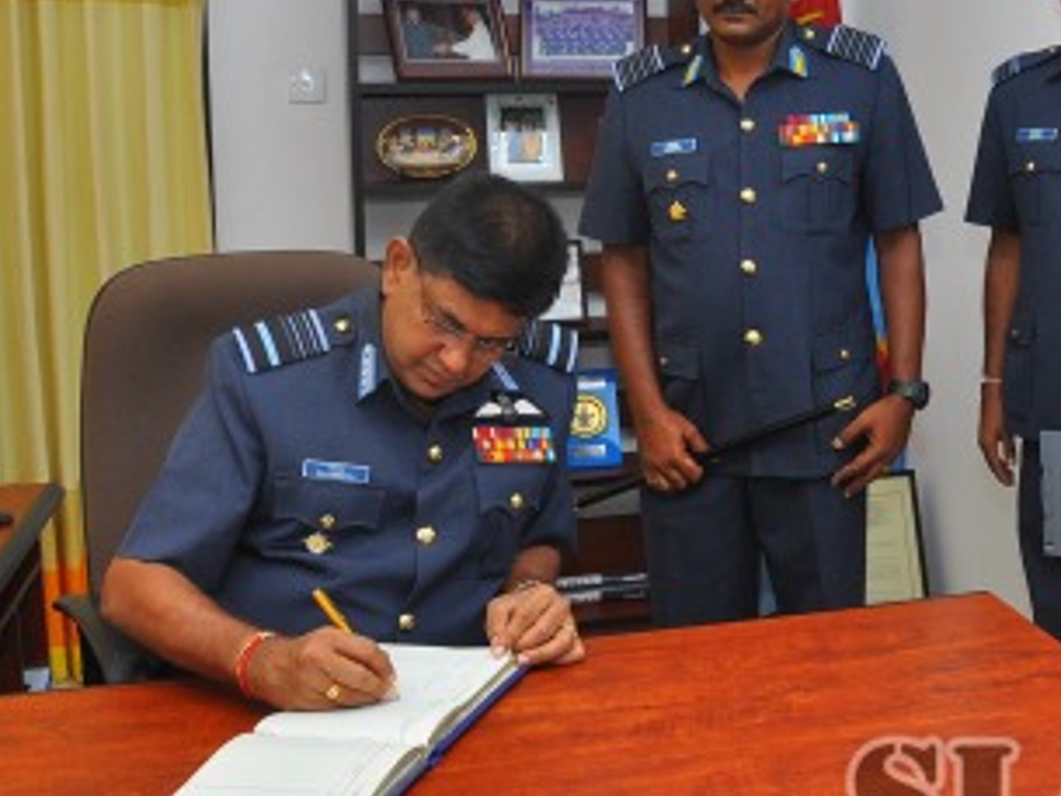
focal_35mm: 51
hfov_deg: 35.4
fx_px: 1564
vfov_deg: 28.5
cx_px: 943
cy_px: 320
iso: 500
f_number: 5.6
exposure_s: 1/125
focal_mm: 18
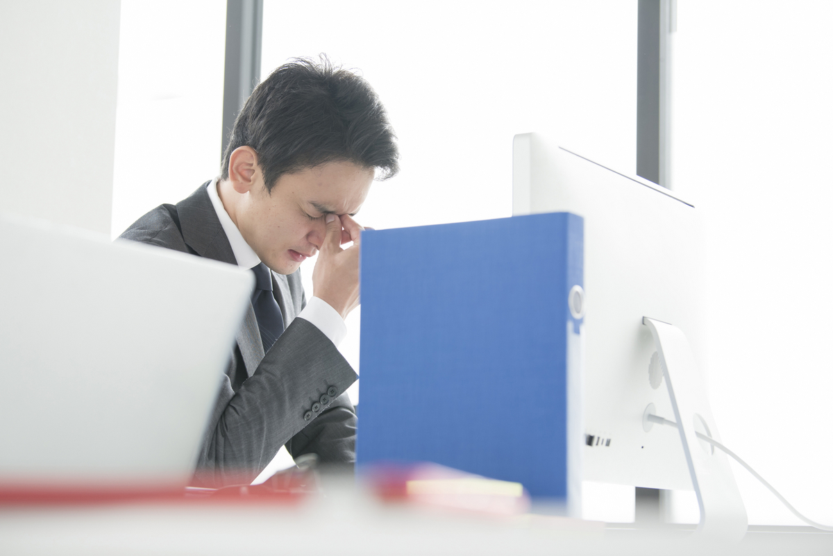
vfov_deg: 17.5
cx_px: 416
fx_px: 1805
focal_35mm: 78
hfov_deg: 26.0
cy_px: 278
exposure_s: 1/250
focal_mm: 78
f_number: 4
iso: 400
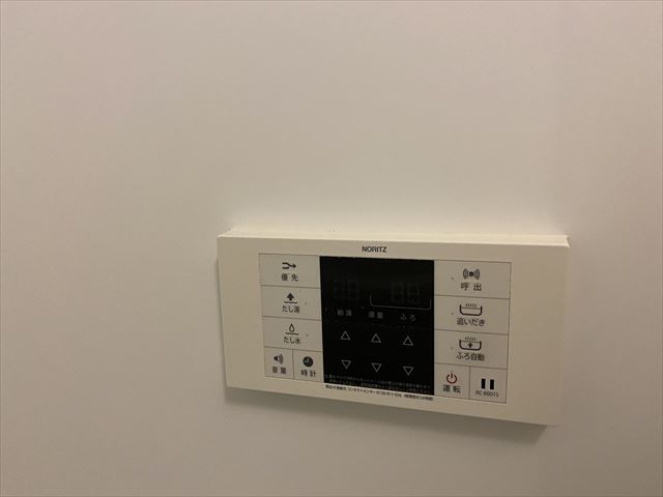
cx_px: 332
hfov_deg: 67.3
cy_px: 248
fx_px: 498
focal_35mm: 26
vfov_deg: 53.1
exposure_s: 1/50
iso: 250
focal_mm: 4.25
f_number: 1.8
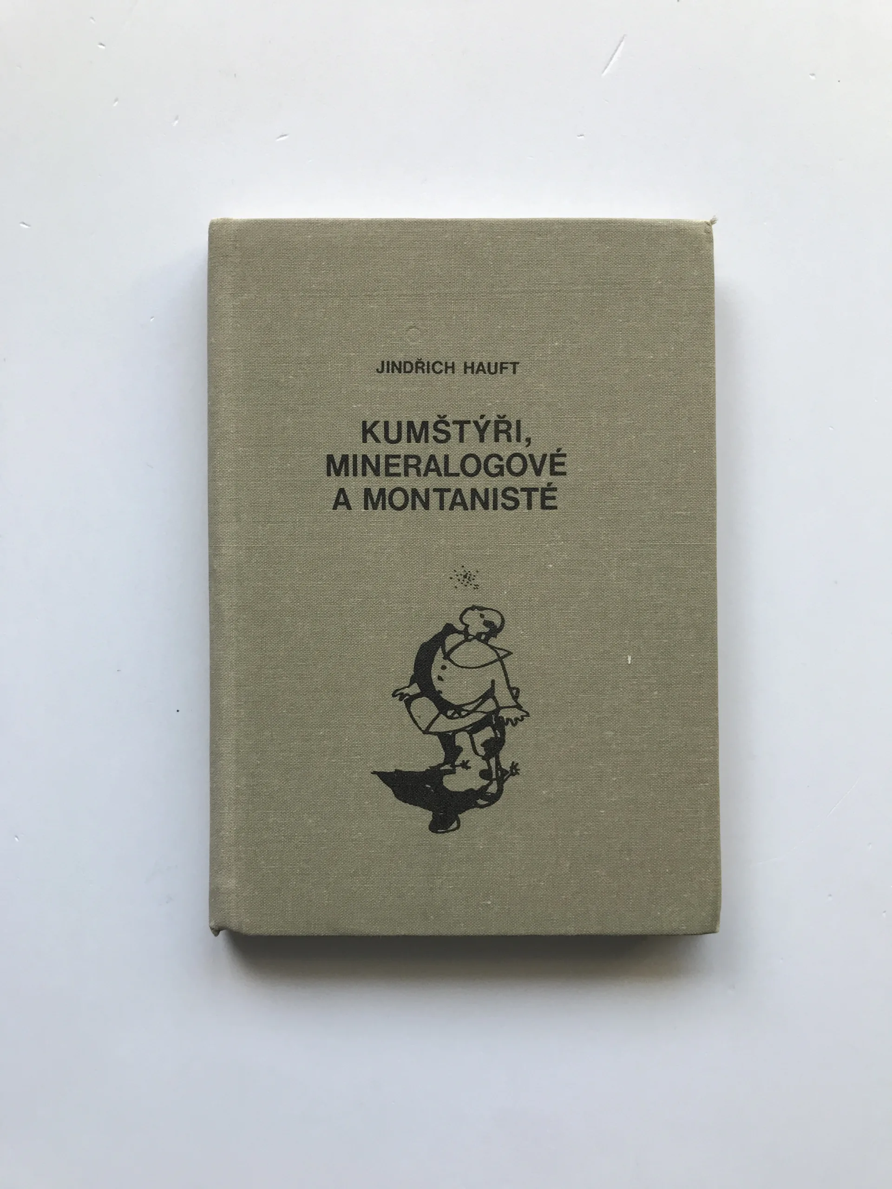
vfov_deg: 63.4
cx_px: 446
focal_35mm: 28
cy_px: 594
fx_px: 962
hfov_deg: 49.7
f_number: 1.8
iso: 40
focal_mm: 3.99
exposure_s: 1/100
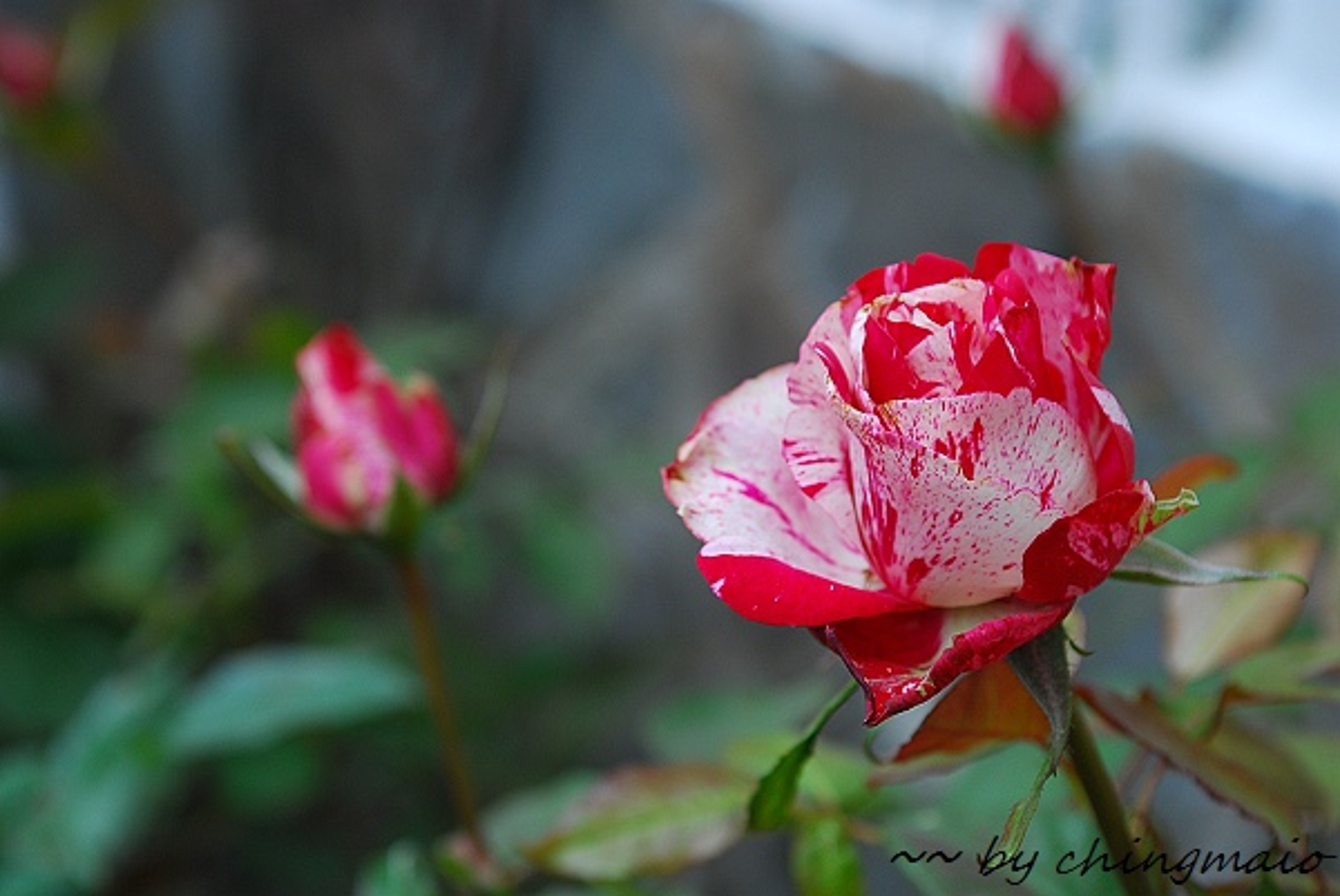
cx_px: 670
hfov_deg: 24.2
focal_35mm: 84
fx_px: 3129
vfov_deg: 16.3
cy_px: 448
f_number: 5
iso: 200
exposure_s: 1/60
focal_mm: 56
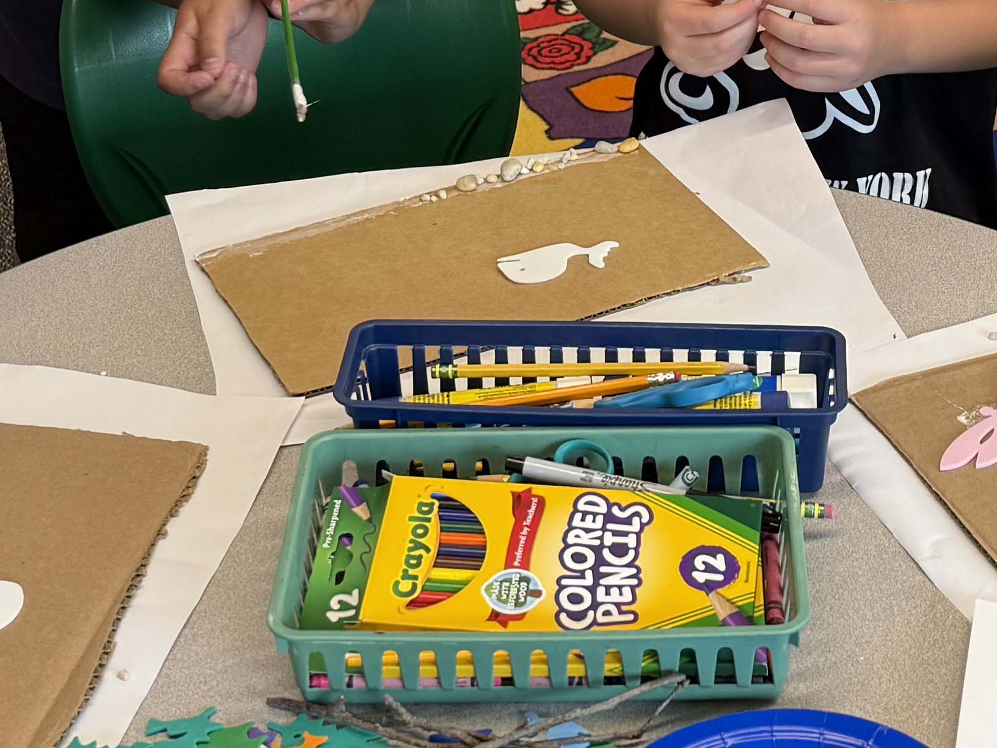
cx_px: 582
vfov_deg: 17.5
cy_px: 189
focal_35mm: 84
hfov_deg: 23.3
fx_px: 2419
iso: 160
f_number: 1.78
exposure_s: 1/75
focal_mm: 6.76
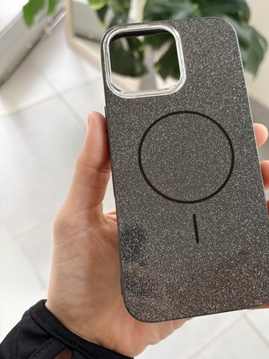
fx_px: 342
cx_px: 170
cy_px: 182
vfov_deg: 55.4
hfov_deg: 42.6
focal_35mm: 33
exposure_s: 1/122
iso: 125
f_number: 1.6
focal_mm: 5.96
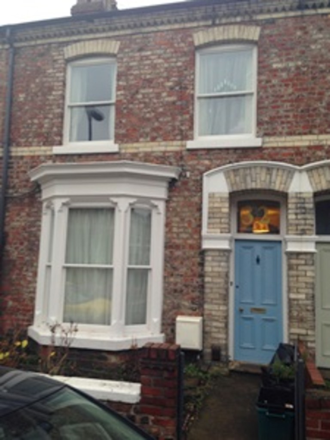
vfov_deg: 55.4
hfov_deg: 42.9
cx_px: 165
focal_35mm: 33
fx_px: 419
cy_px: 220
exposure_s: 1/40
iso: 50
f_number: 2.4
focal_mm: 4.12
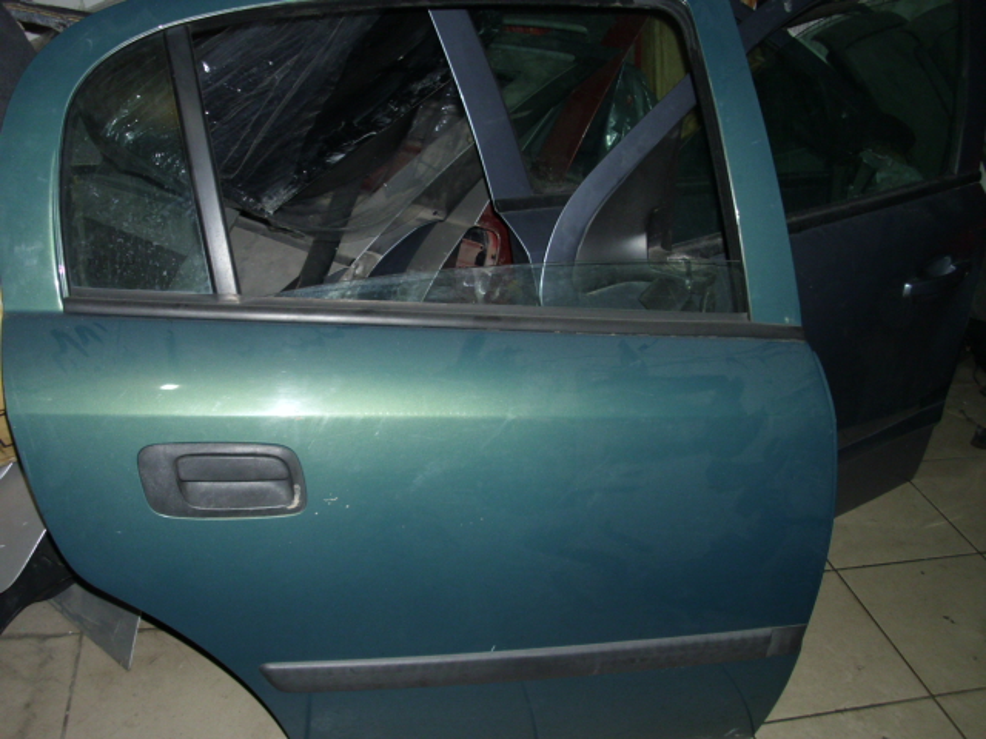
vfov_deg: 40.7
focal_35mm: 35
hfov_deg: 52.6
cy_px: 370
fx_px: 997
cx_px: 493
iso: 200
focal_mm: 6.2
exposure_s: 1/60
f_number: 3
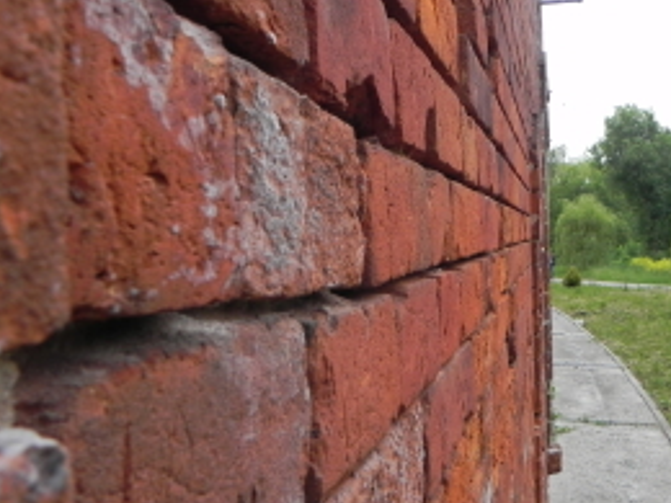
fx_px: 775
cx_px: 431
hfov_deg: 46.3
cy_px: 237
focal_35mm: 40
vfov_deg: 35.9
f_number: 4.5
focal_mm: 4.6
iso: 160
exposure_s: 1/534
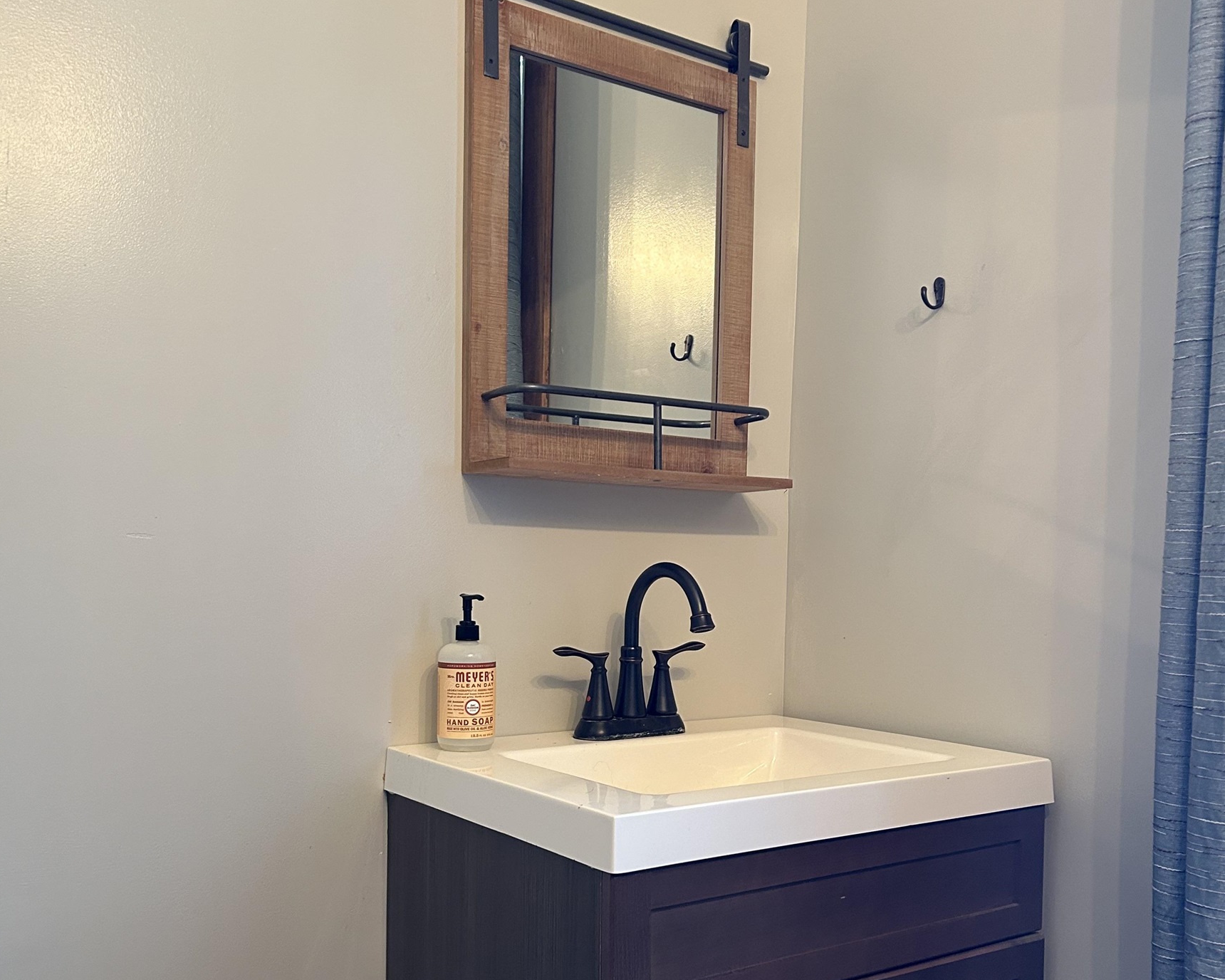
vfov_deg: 42.9
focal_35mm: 34
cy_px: 632
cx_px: 611
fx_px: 1233
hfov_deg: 52.8
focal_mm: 5.7
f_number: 1.5
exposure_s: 1/60
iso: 250
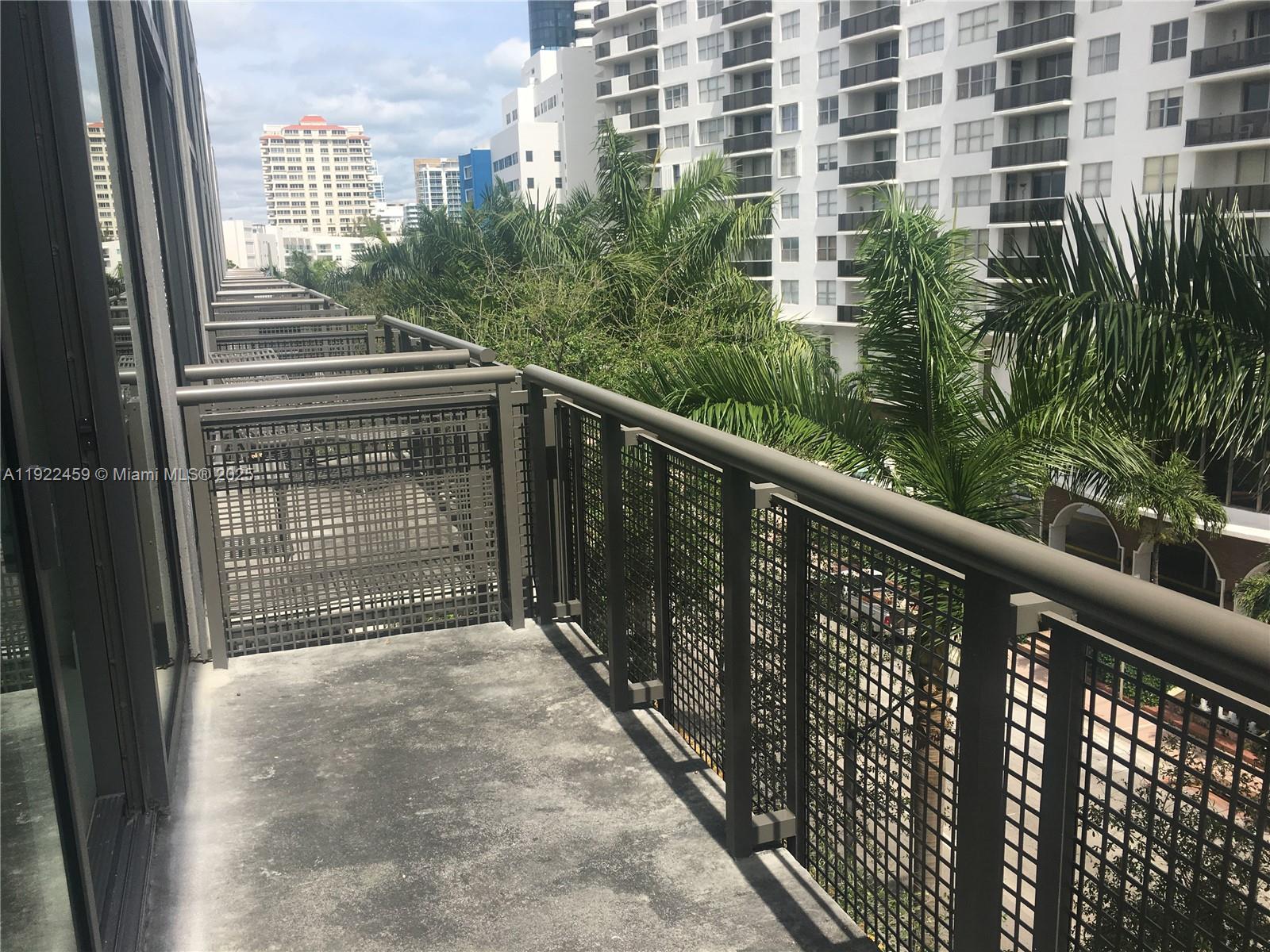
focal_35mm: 29
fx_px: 1064
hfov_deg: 61.7
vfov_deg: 48.2
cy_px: 476
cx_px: 635
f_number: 2.2
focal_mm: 4.15
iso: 25
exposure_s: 1/1479
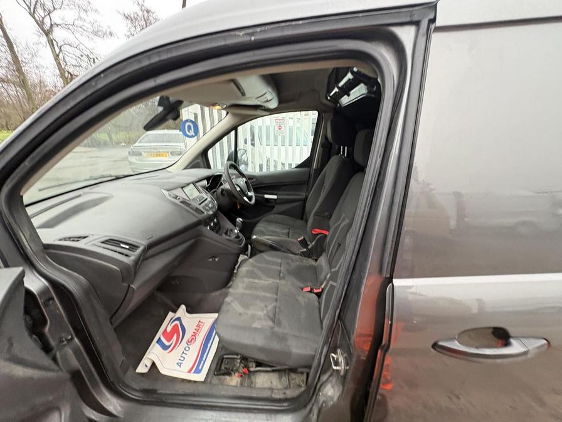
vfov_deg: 85.7
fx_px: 227
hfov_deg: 102.1
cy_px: 211
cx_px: 281
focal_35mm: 14
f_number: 2.2
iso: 250
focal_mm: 2.22
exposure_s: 1/60
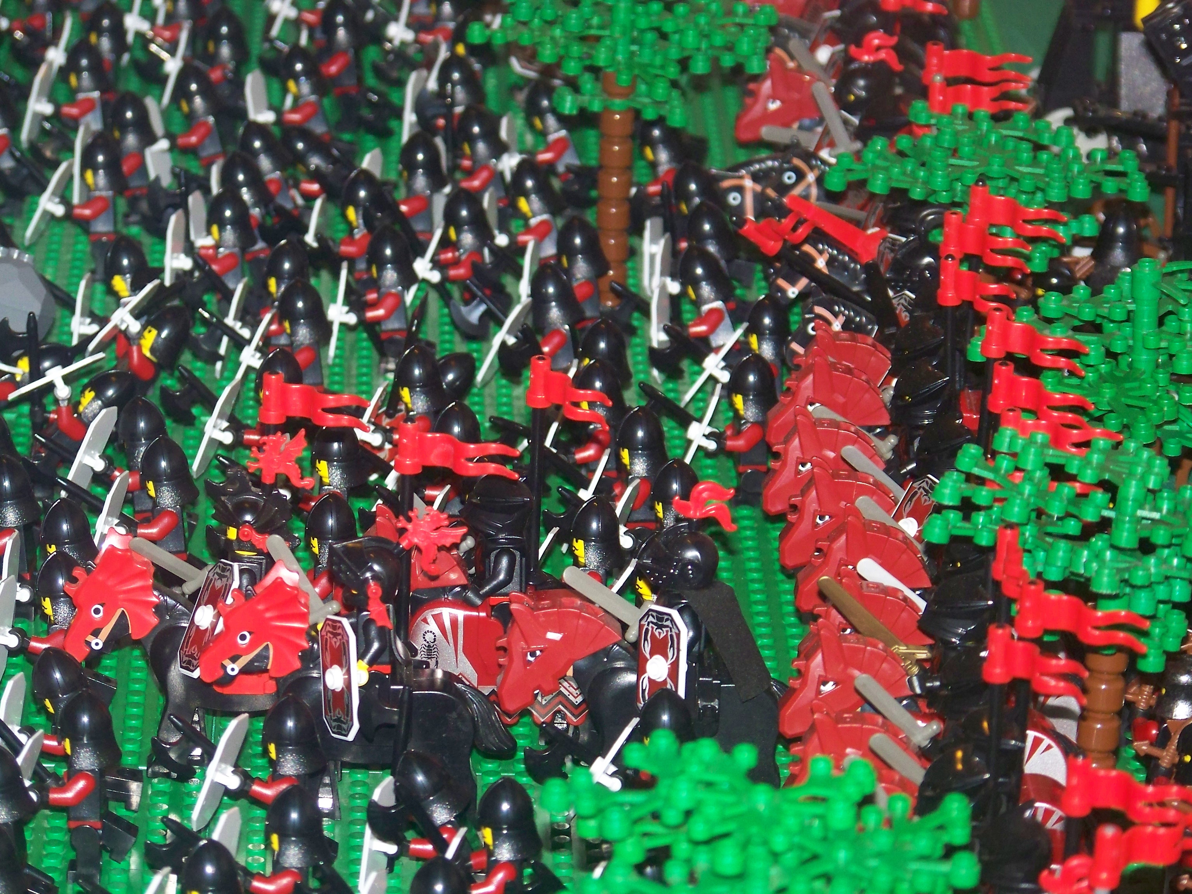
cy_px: 447
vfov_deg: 8.1
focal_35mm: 184
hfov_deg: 10.7
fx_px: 6336
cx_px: 596
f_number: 3.6
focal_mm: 29.3
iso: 200
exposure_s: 1/40
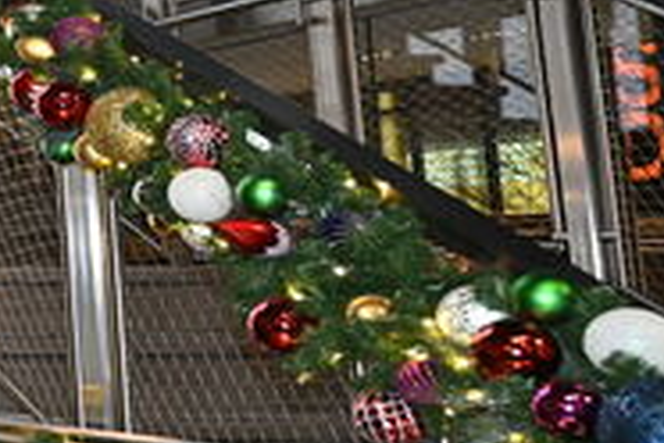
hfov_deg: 14.2
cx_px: -978
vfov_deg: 15.2
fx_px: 1652
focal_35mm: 90
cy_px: 91
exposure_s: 1/125
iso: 640
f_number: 3.5
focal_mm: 17.5
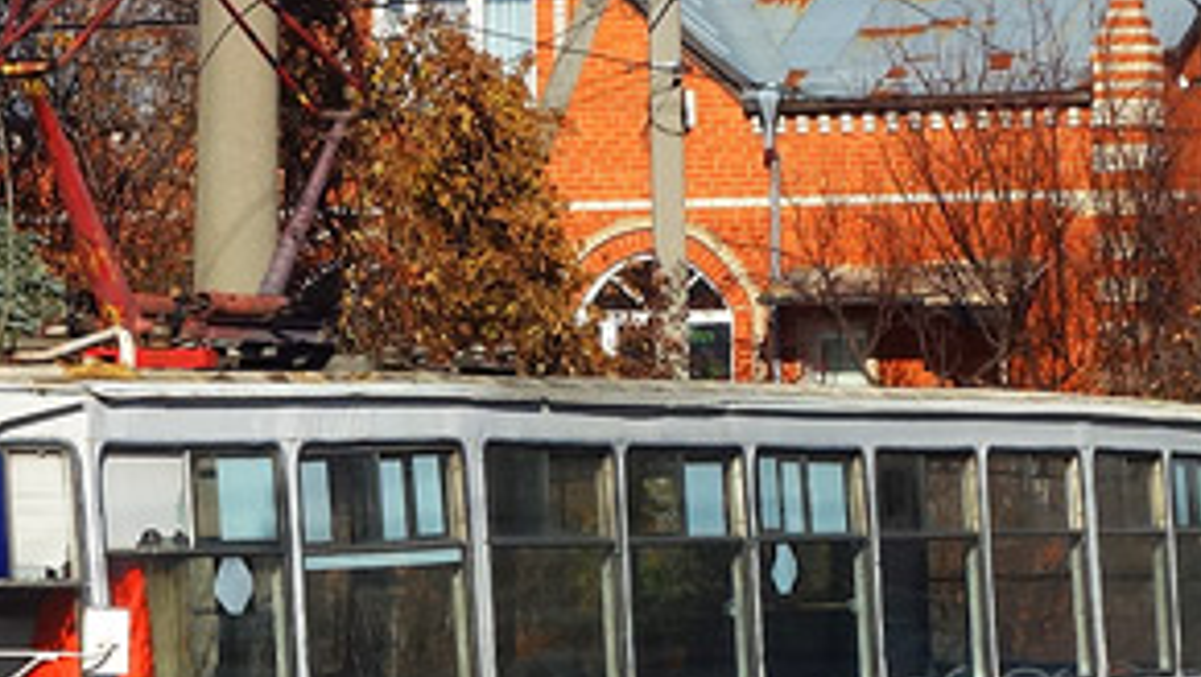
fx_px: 6468
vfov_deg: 6.0
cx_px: 54
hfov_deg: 10.5
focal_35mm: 203
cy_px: -25
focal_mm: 17.6
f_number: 8
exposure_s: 1/500
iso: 125
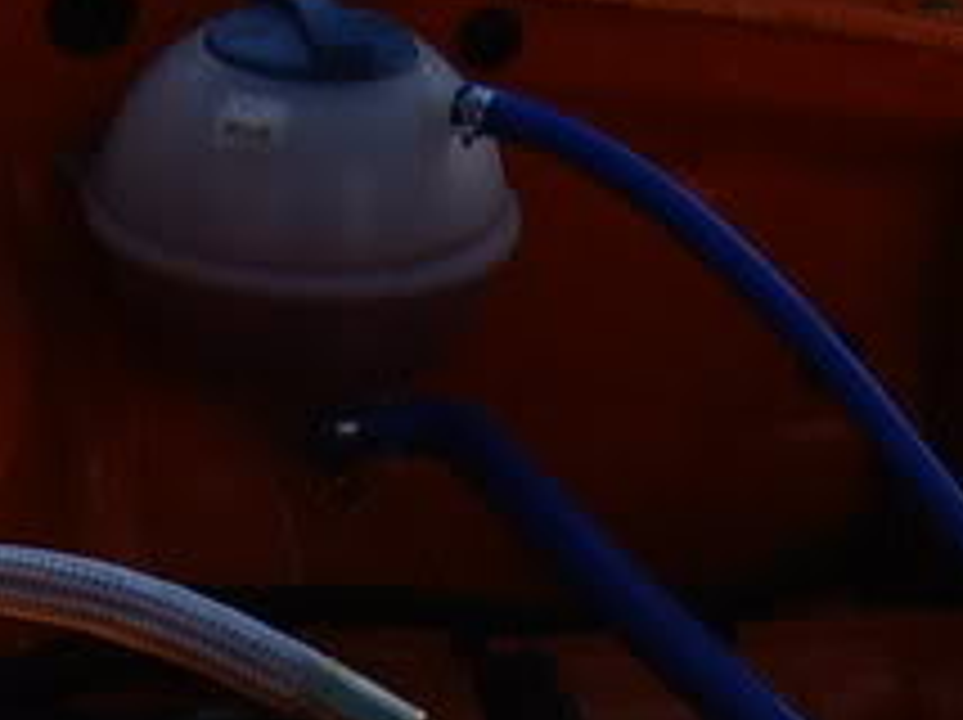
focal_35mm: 182
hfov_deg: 10.9
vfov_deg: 7.9
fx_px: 5057
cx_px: 486
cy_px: 1305
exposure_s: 1/250
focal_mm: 5.8
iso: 50
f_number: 5.8
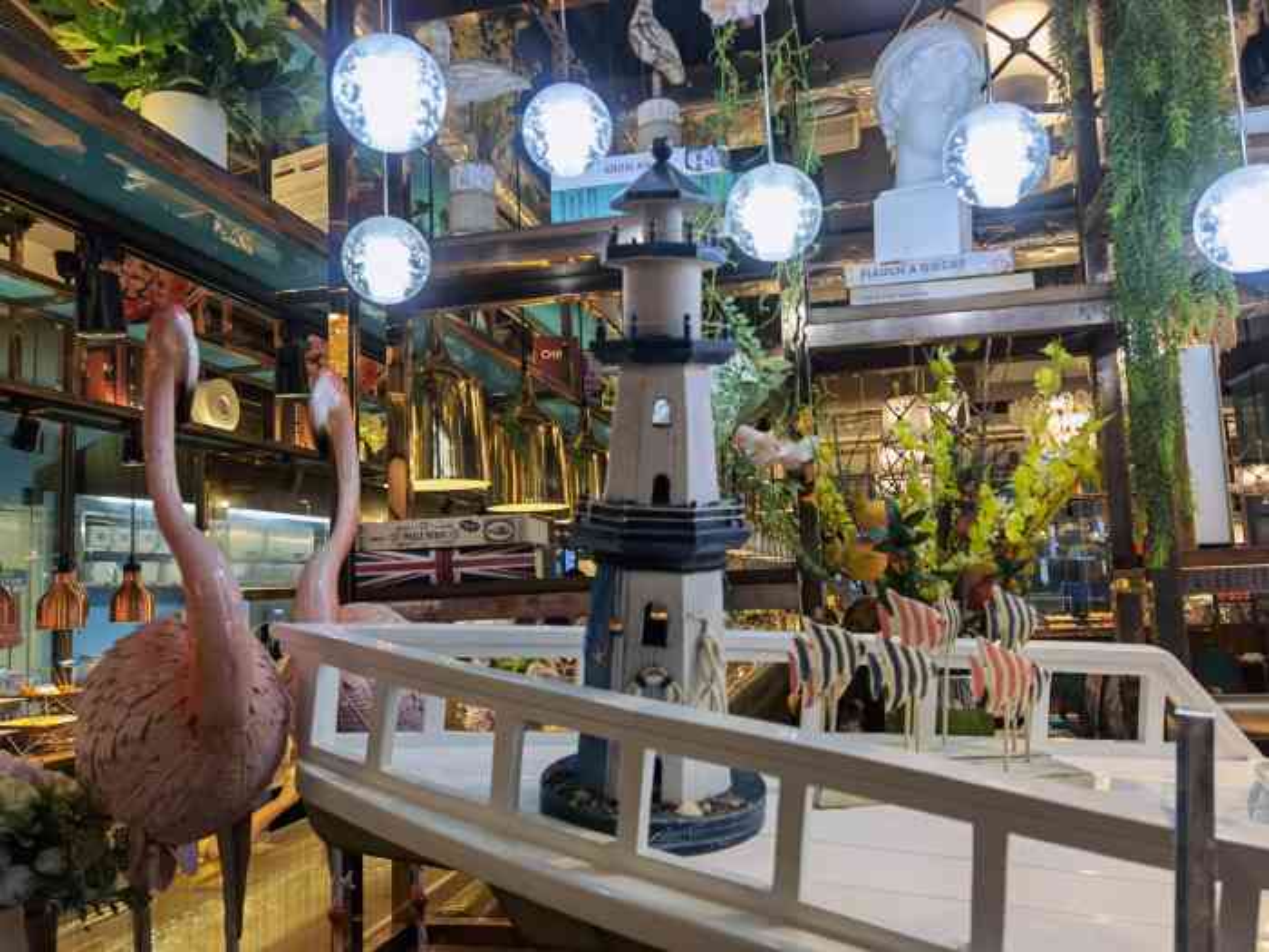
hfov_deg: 65.3
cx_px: 634
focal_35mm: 27
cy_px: 476
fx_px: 990
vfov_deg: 51.4
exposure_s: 1/100
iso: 64
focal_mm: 6.67
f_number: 1.9
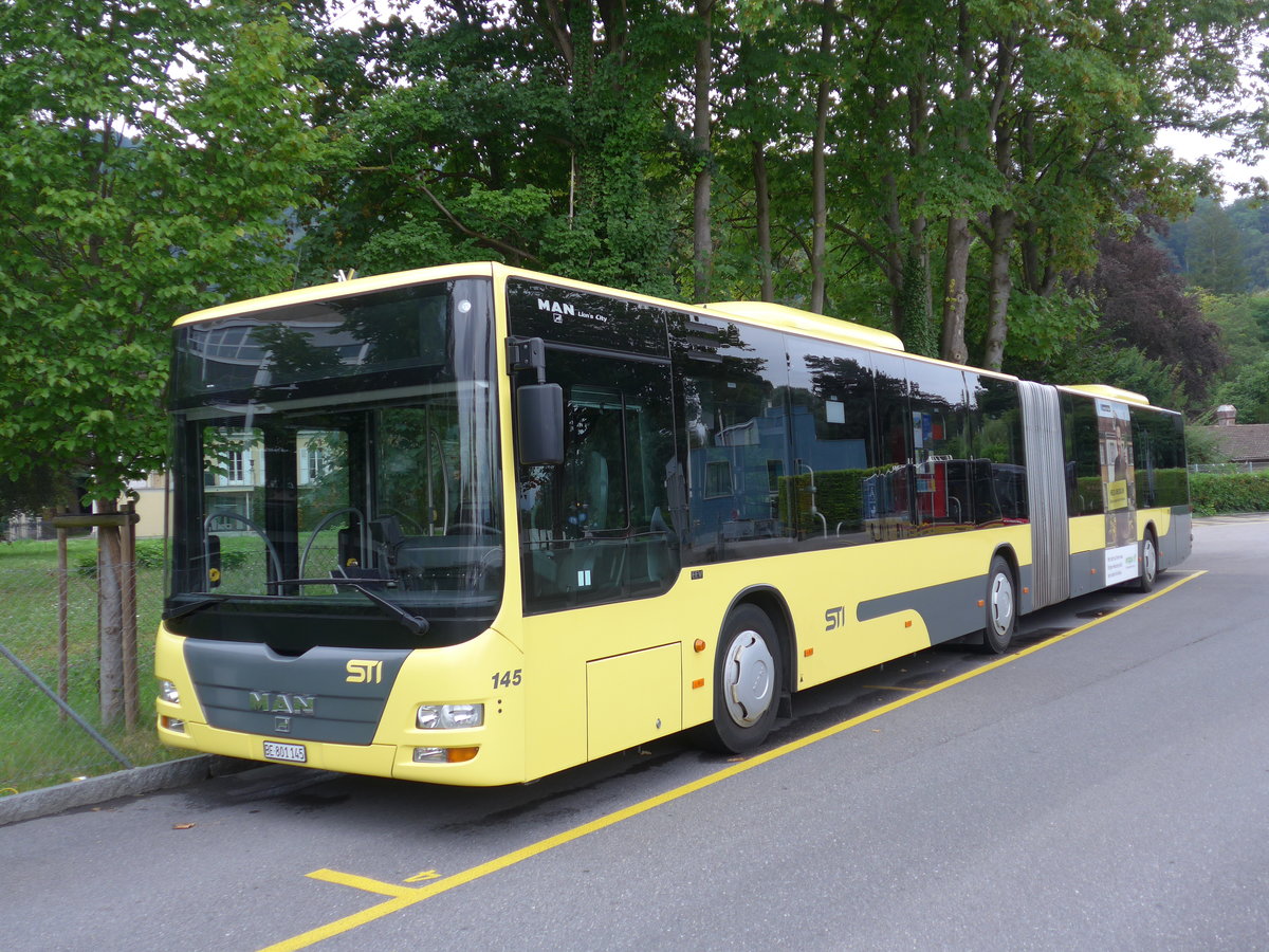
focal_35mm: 34
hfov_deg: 54.0
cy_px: 476
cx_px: 634
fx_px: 1246
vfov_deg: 41.8
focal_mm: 7
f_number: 2.3
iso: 80
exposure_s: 1/125
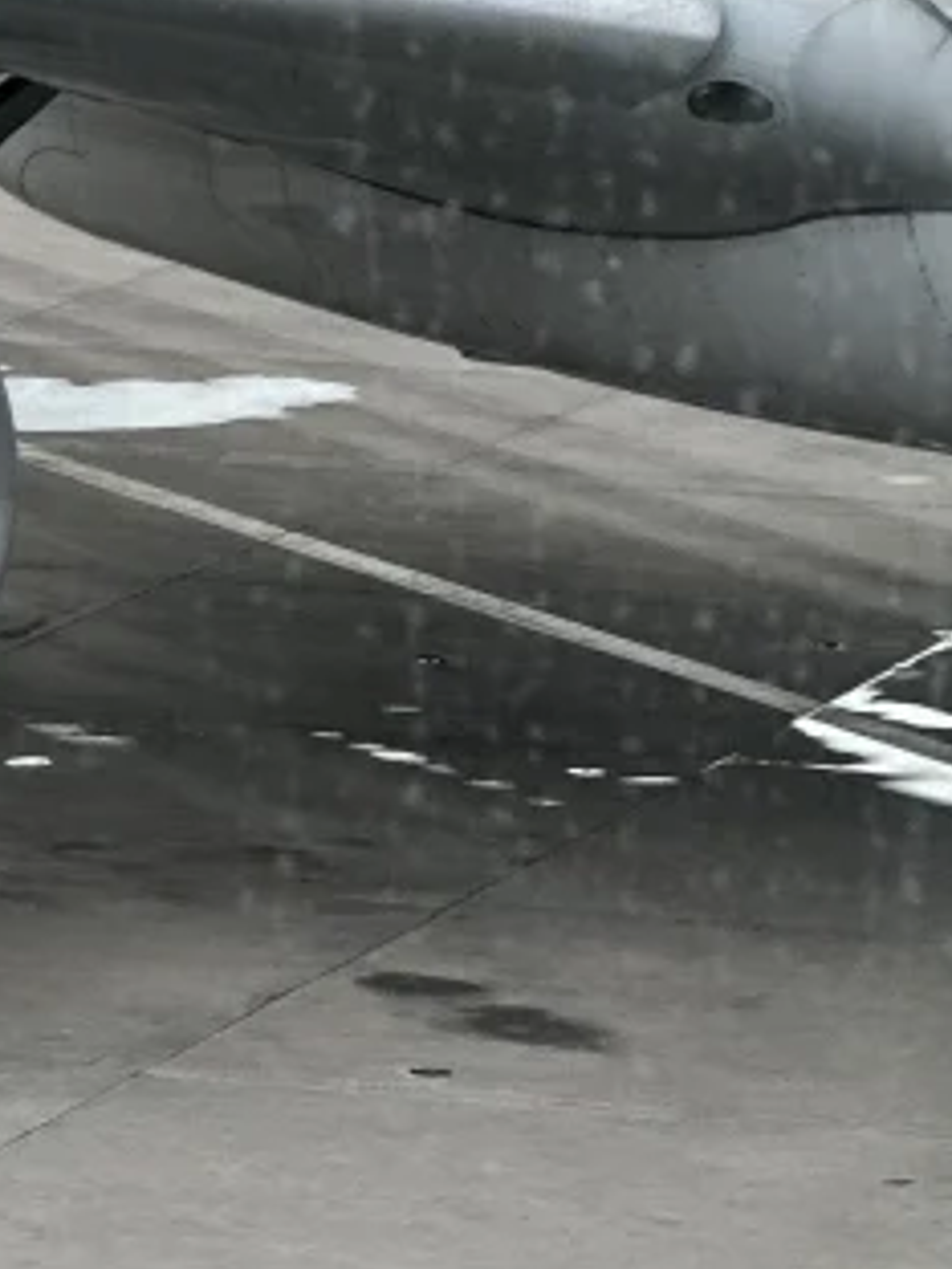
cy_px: 1241
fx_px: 13017
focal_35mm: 355
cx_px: -448
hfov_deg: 4.2
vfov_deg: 5.6
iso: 32
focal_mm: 9
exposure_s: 1/356
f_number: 2.8
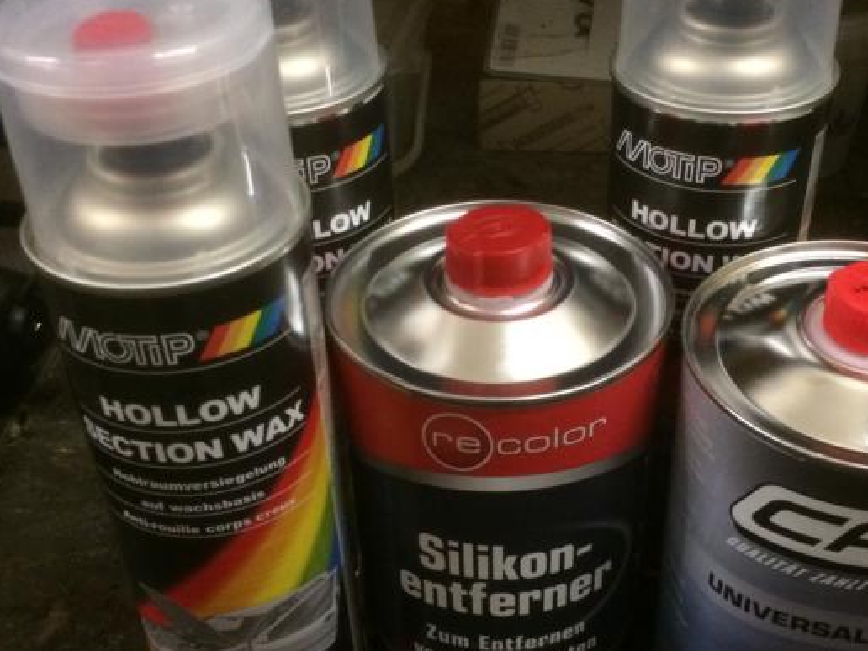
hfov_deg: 41.9
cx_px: 513
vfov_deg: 32.2
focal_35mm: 45
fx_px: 1128
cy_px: 331
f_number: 2.2
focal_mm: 4.15
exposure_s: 1/15
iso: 400
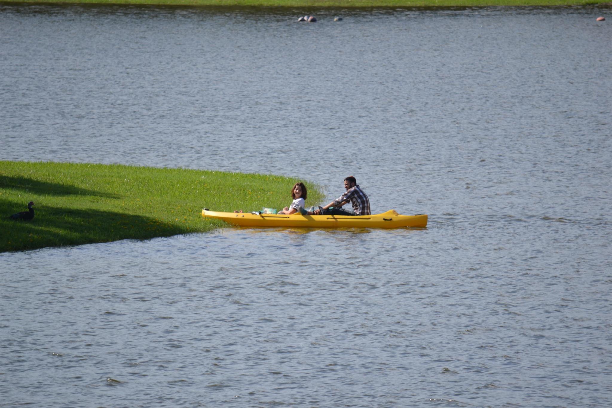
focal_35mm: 450
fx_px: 7649
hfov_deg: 4.6
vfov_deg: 3.1
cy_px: 204
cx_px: 306
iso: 100
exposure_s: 1/400
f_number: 5.6
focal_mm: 300
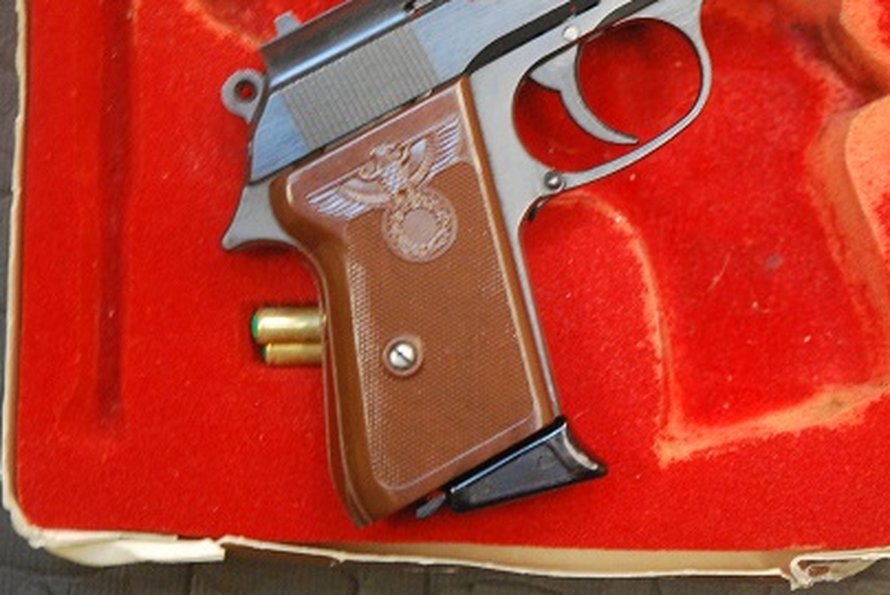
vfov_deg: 12.8
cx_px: 549
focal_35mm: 107
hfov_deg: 19.1
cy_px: 171
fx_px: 2647
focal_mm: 48
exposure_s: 1/25
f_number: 4.5
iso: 1600
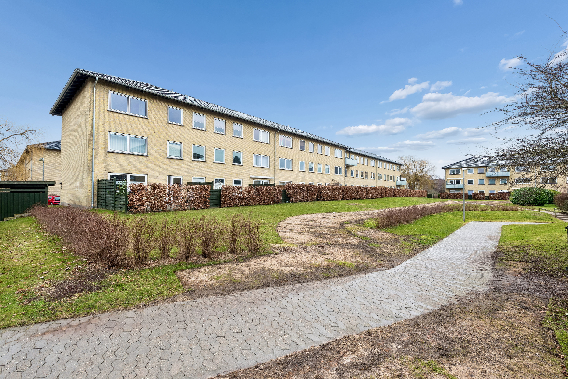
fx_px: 252
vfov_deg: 73.7
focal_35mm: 16
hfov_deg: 96.7
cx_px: 284
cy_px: 190
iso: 200
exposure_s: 1/50
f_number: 10
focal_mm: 16
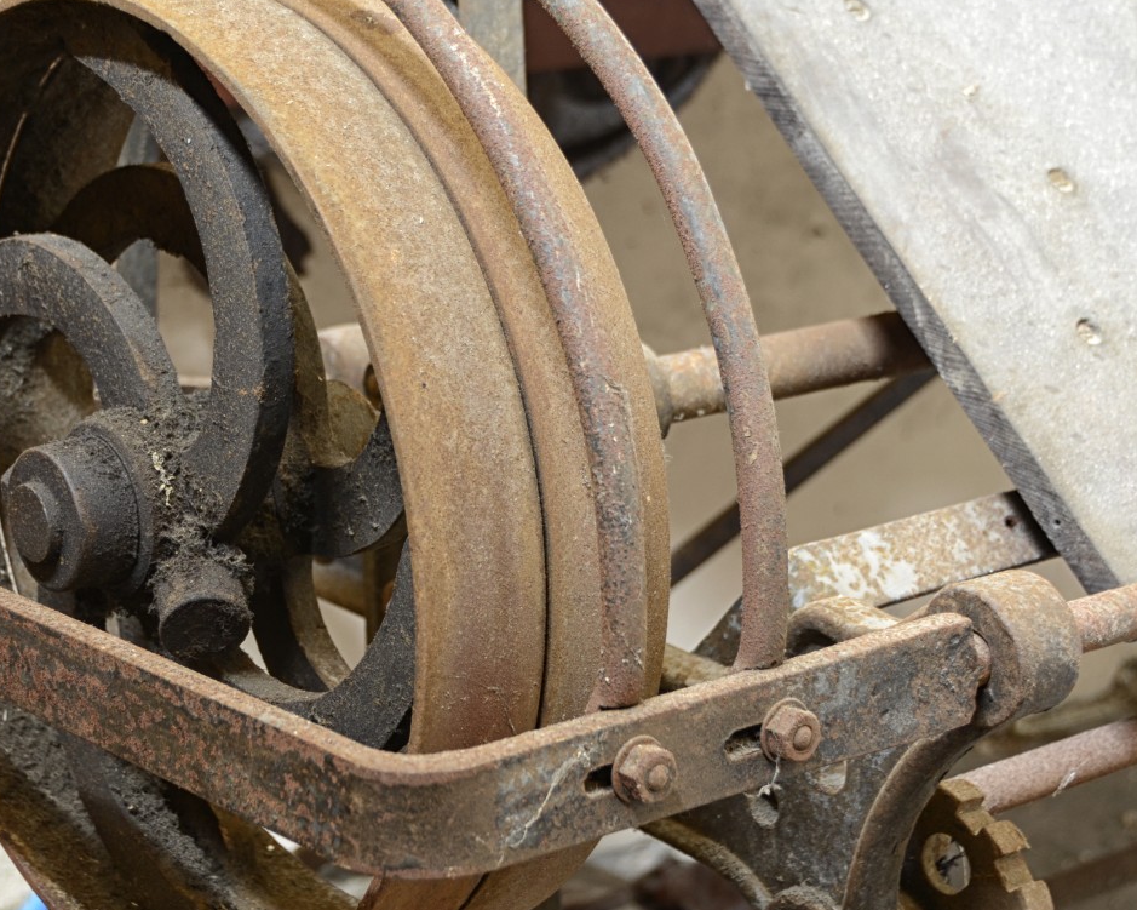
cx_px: 430
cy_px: 448
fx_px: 2793
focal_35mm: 83
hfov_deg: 23.0
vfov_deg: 18.5
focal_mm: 34
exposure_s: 1.3
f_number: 4.2
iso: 200
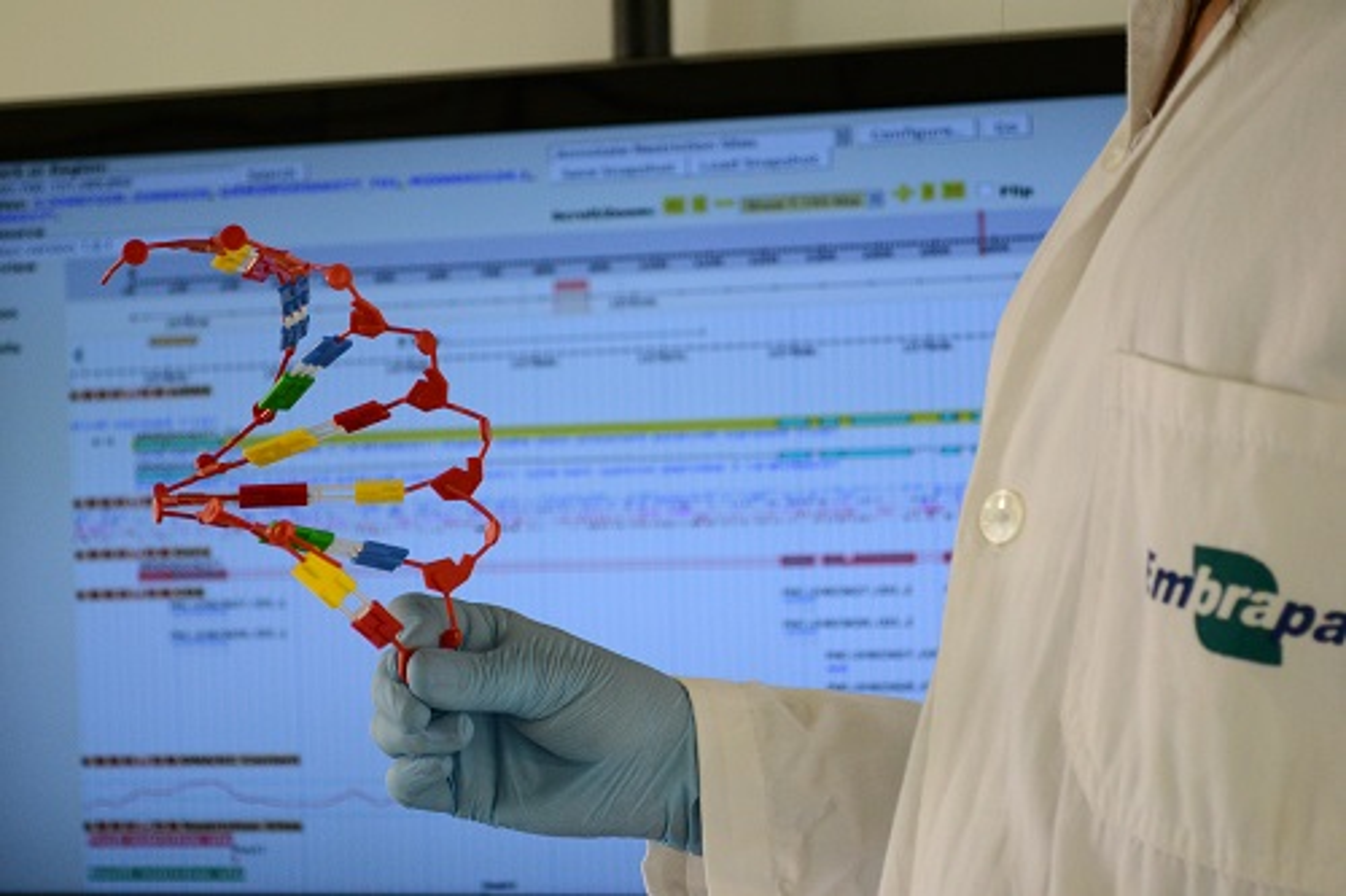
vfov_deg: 17.5
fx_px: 2915
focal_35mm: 78
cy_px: 448
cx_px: 673
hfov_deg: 26.0
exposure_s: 1/160
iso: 1600
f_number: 5.6
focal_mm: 52
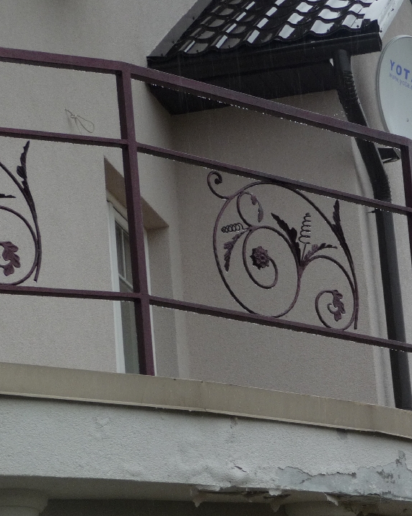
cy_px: 270
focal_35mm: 169
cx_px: 334
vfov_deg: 11.4
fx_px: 2576
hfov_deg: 9.1
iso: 100
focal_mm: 17.5
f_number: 4.7
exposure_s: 1/100
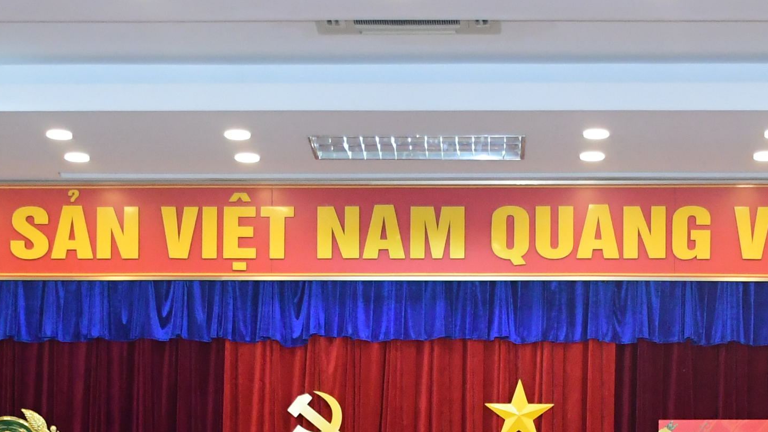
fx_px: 2495
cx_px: 431
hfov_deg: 17.5
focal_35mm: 123
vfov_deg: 9.6
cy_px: 628
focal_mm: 27
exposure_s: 1/200
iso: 2500
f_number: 4
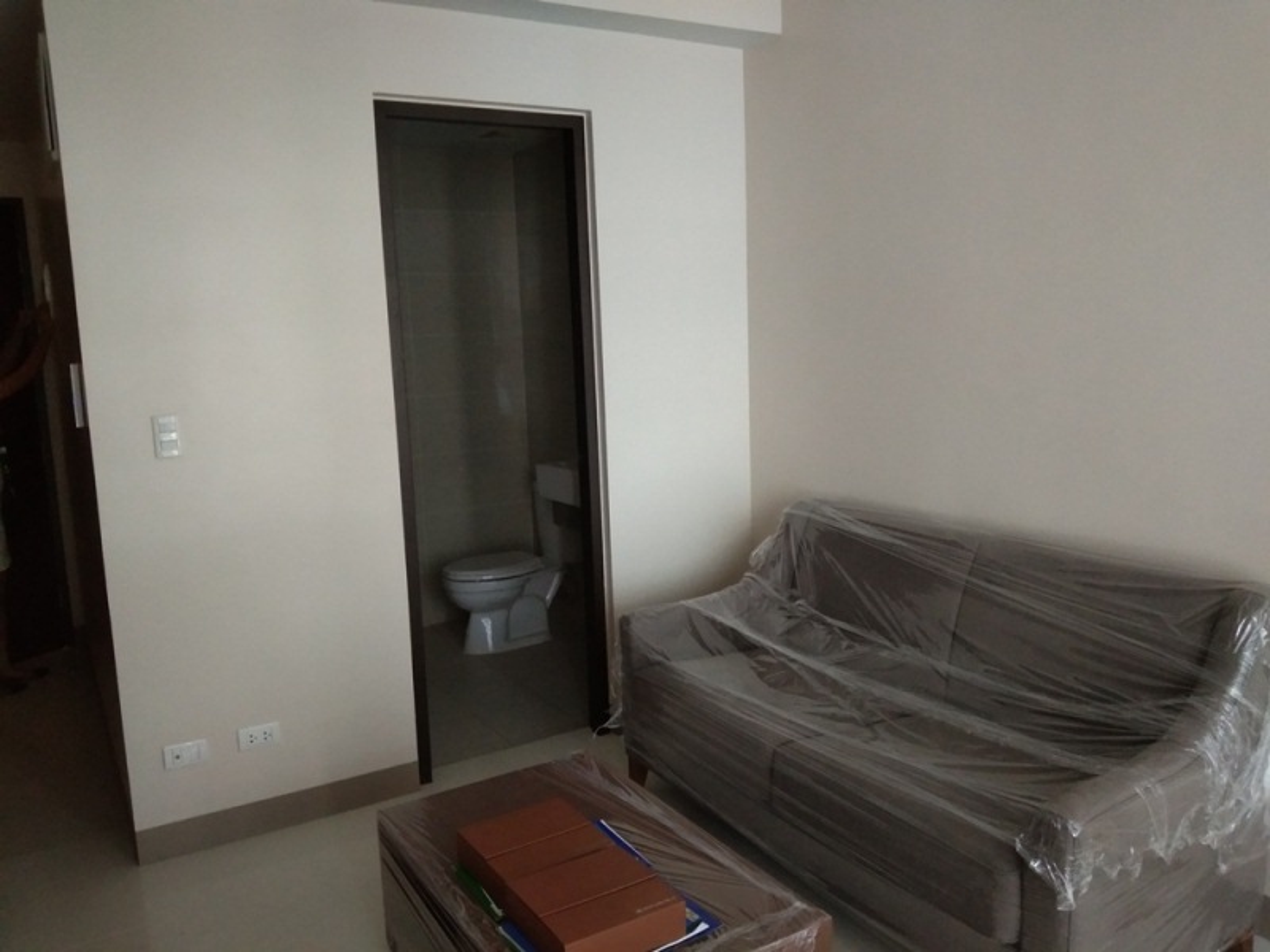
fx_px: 1137
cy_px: 476
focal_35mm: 31
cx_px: 635
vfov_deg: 45.4
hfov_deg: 58.4
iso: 640
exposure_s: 1/14.3
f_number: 2.2
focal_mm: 3.69
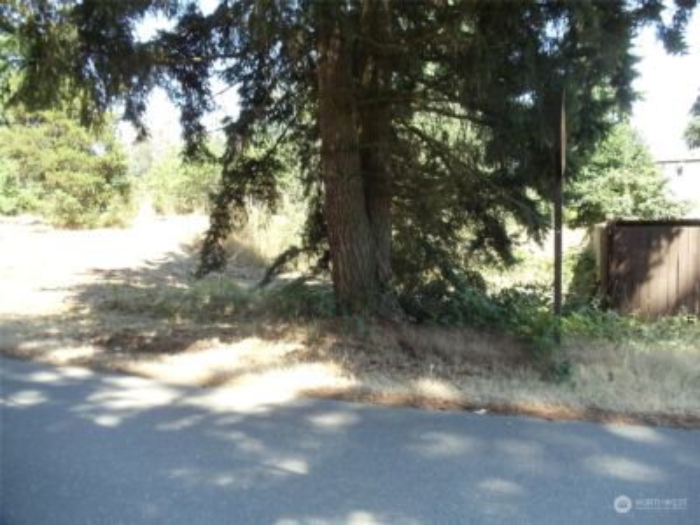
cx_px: 350
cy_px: 262
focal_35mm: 44
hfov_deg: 42.9
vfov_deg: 32.9
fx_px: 890
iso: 100
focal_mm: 6
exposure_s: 1/125
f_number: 3.5
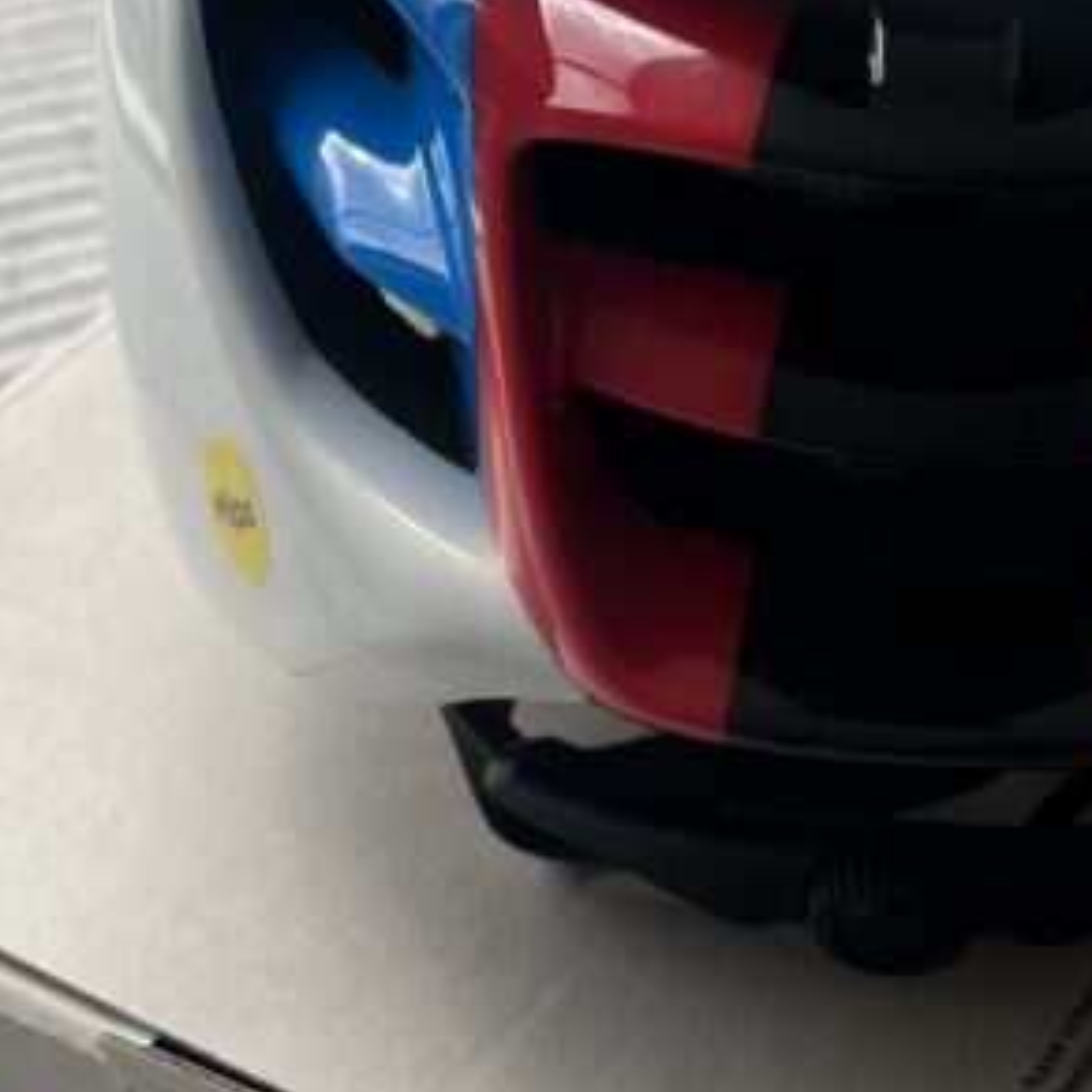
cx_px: 954
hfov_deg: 26.5
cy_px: 512
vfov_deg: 27.3
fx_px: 2248
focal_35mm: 63
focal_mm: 5.7
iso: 40
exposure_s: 1/240
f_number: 1.5
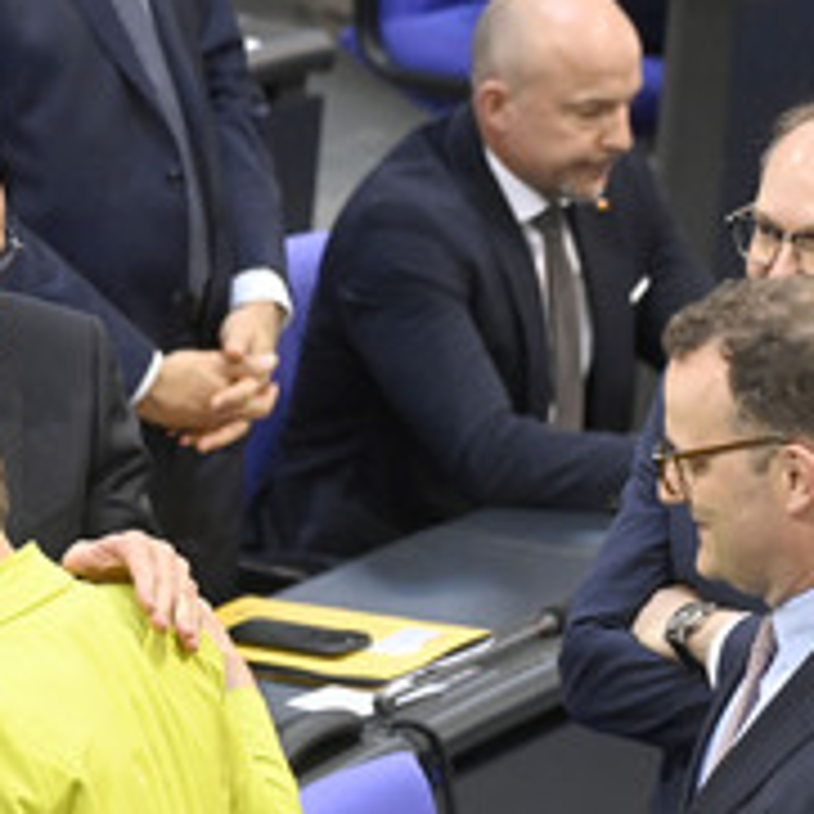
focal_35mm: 509
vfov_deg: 3.4
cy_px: 666
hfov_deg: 3.4
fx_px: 13542
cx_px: 173
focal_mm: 240
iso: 10000
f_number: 5.6
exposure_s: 1/400
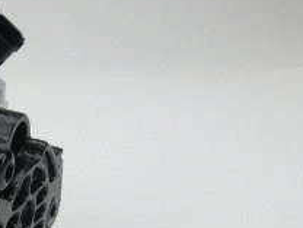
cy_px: 259
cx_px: -122
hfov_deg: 22.6
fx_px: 648
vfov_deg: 19.0
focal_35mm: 74
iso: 100
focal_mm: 4.3
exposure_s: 1/60
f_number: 3.3
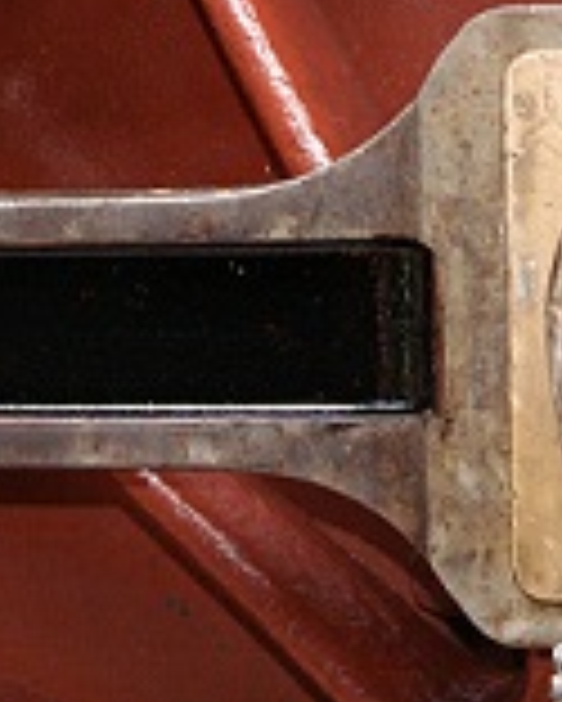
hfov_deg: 10.1
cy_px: -198
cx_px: 479
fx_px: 3157
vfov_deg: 12.3
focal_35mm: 152
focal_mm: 28
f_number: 5
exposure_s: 1/60
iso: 800
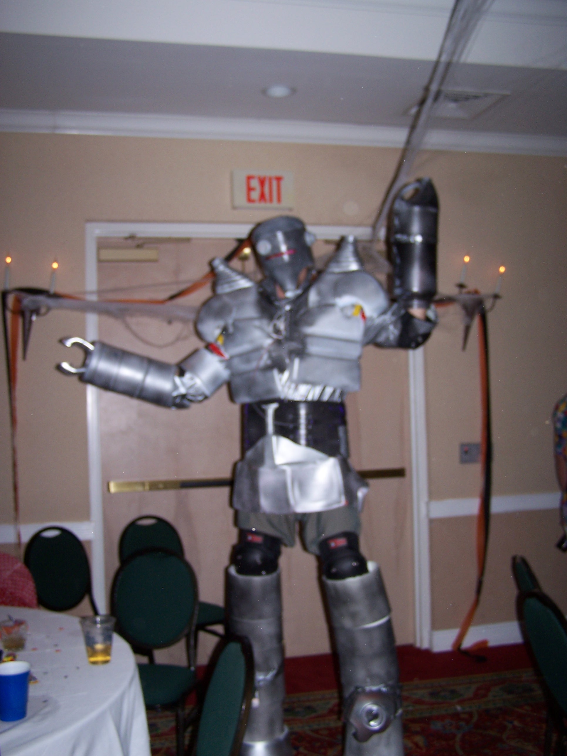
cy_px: 378
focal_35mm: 38
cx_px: 284
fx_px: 830
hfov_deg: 37.7
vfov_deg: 49.0
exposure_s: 1/60
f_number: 2.8
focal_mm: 6.3
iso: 80
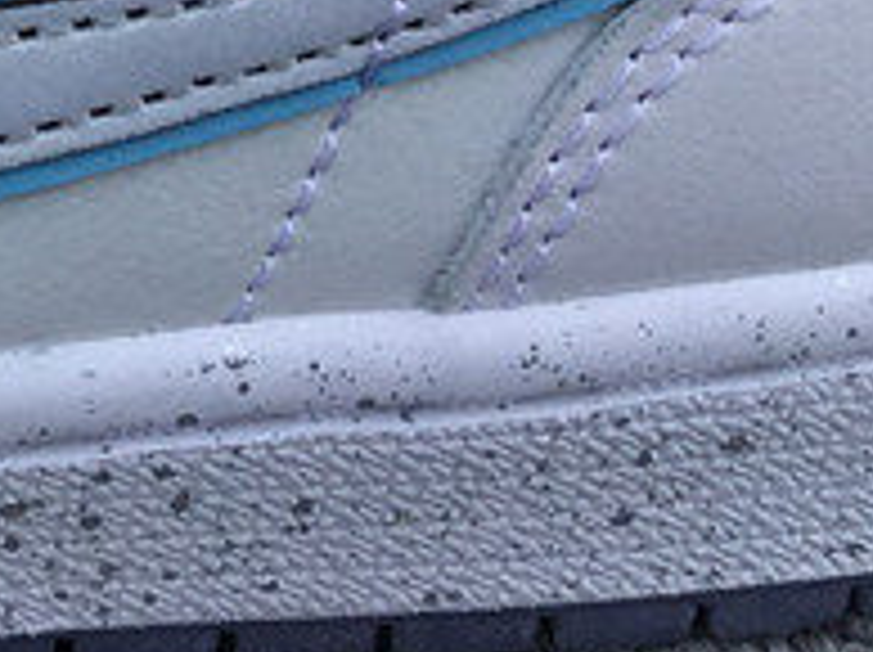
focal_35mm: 144
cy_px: -650
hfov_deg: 13.1
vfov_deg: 9.6
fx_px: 3627
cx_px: -364
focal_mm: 3.3
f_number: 2.4
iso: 25
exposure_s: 1/673
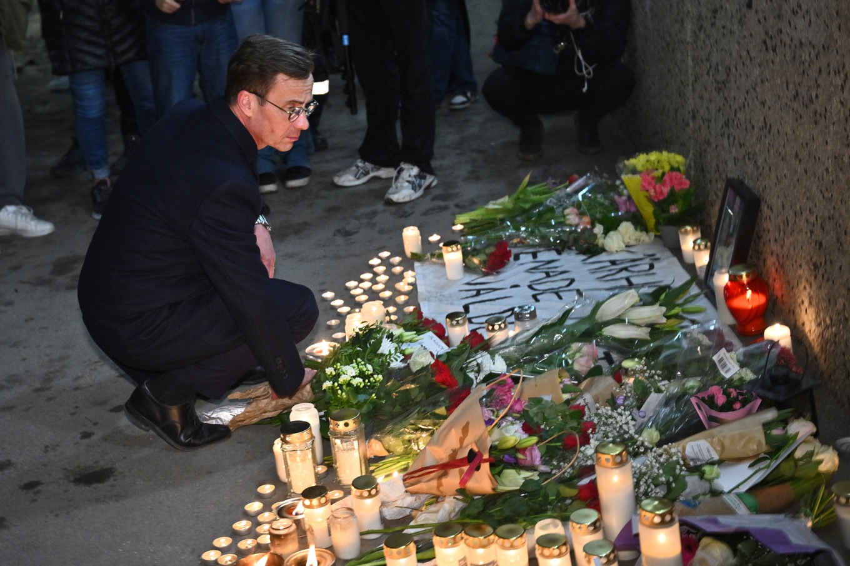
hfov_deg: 38.2
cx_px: 425
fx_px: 1227
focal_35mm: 52
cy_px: 283
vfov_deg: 26.0
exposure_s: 1/80
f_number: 4.5
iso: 2000
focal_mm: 52
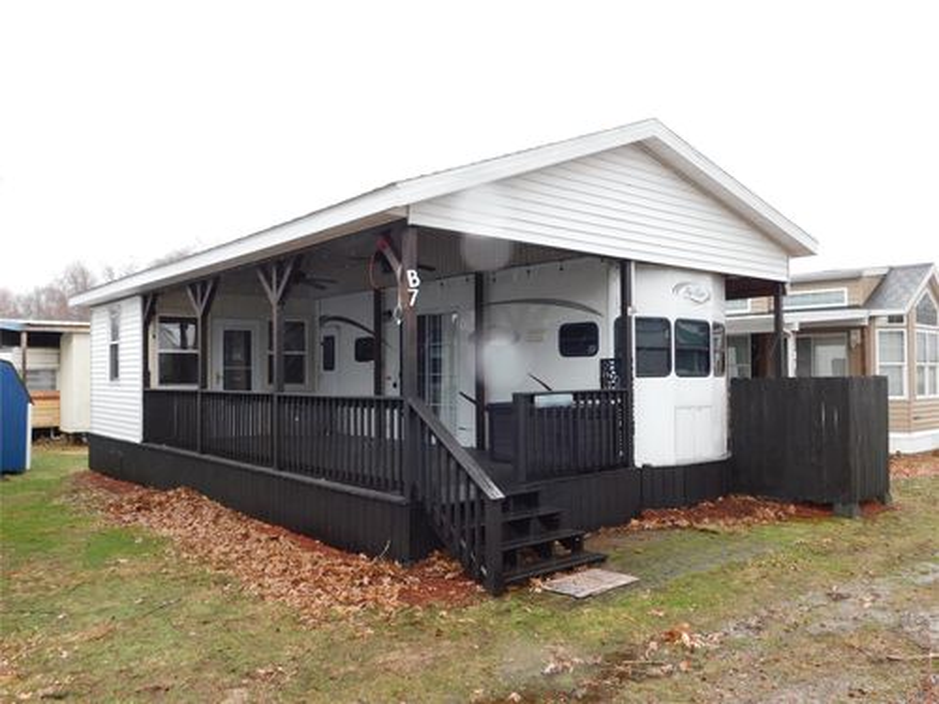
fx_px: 760
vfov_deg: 49.7
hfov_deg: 63.4
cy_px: 352
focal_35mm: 28
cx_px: 470
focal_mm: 4.9
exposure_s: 1/160
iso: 125
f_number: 3.2
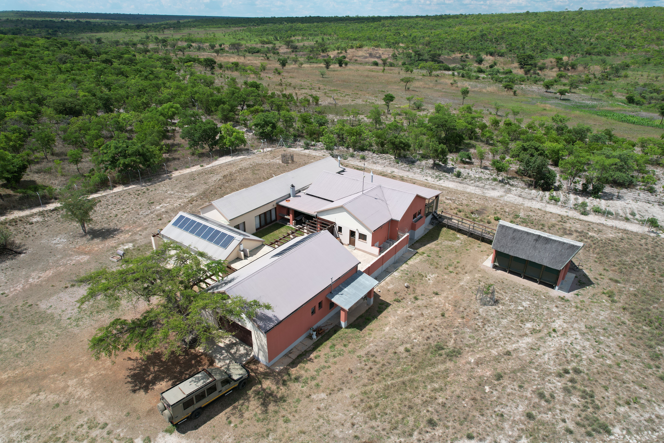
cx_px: 332
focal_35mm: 22
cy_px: 222
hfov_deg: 78.6
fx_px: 406
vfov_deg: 57.2
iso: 110
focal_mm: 8.38
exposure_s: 1/2000
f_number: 2.8
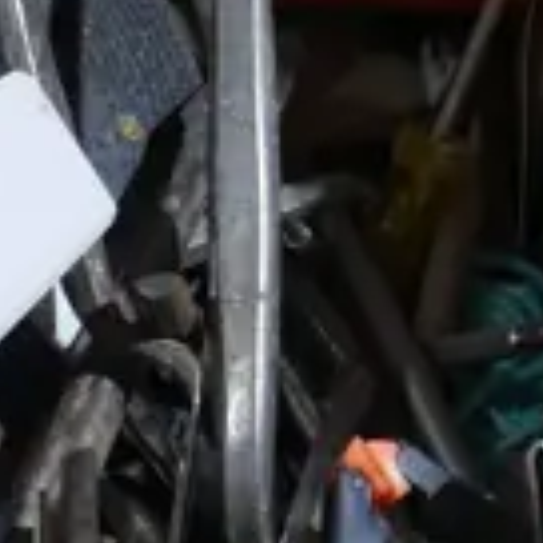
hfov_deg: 6.8
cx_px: -962
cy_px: 22
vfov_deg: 7.3
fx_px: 4242
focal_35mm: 239
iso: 320
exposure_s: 1/60
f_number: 4
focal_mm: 18
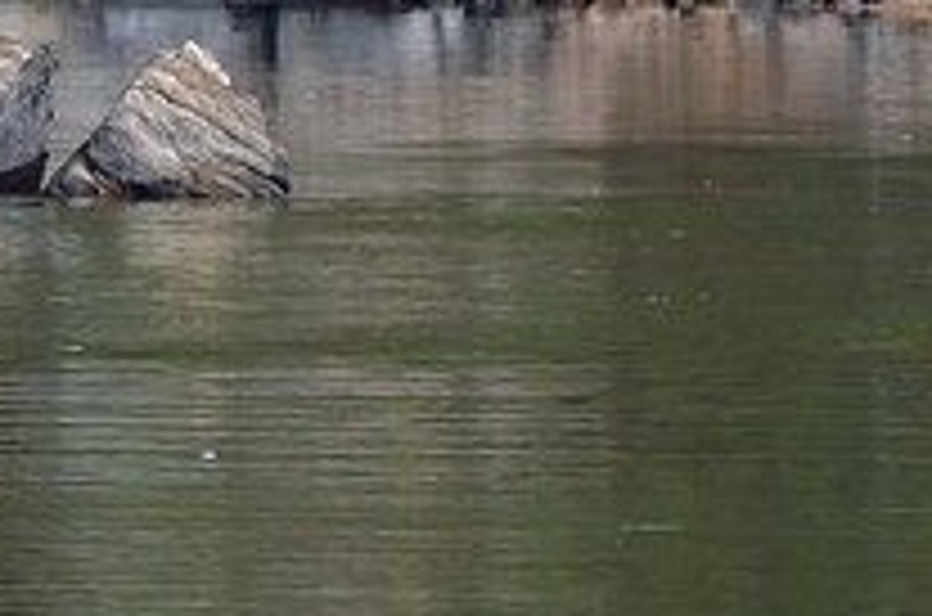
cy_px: -1241
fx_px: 26992
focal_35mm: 1045
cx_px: -2445
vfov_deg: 1.3
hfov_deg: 2.0
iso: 400
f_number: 8
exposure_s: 1/400
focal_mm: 135
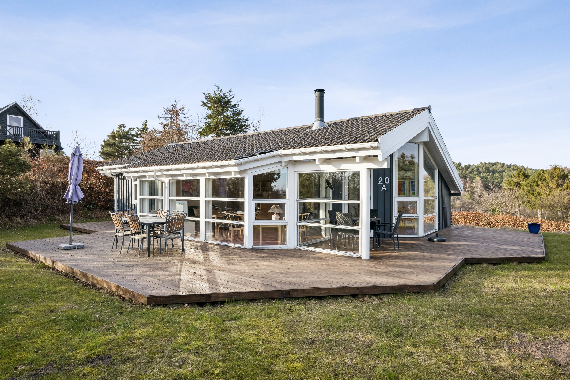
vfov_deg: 61.9
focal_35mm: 20
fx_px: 317
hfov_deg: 84.0
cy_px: 190
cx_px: 285
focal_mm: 20
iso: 200
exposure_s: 1/200
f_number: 8
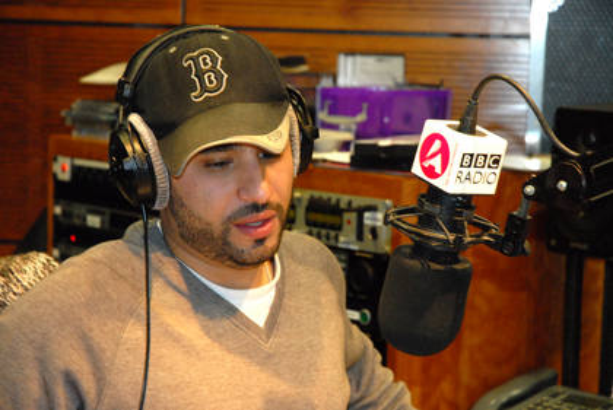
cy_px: 205
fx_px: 1790
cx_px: 306
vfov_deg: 13.1
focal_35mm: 105
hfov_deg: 19.4
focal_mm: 70
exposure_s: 1/60
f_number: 5
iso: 1000
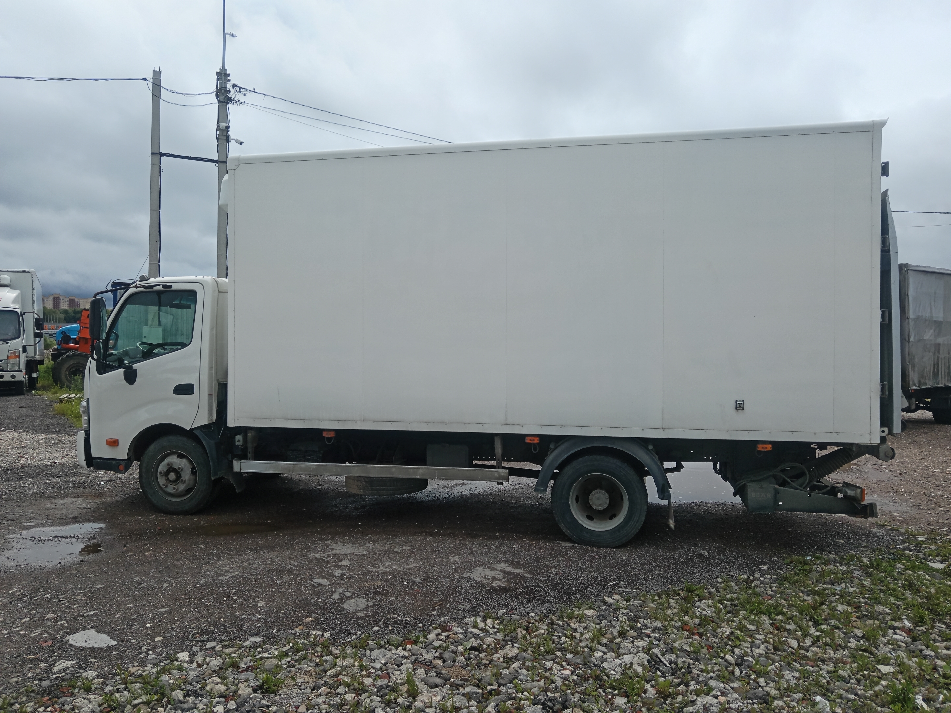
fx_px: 742
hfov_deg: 65.3
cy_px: 356
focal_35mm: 27
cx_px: 476
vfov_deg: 51.4
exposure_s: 1/1103
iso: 101
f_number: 1.9
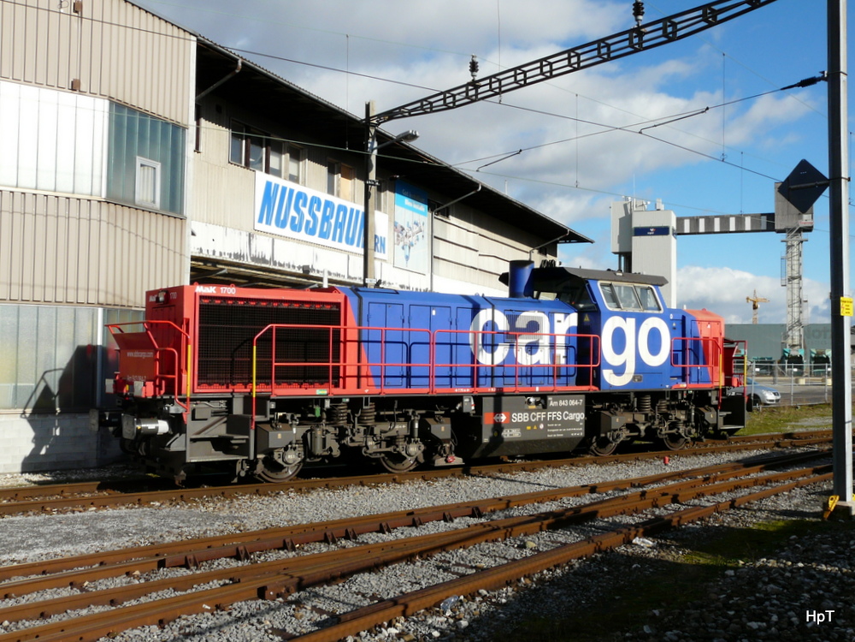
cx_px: 428
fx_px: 864
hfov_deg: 52.6
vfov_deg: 40.7
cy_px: 321
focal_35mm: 35
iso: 100
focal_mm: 5.8
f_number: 5.6
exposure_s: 1/400
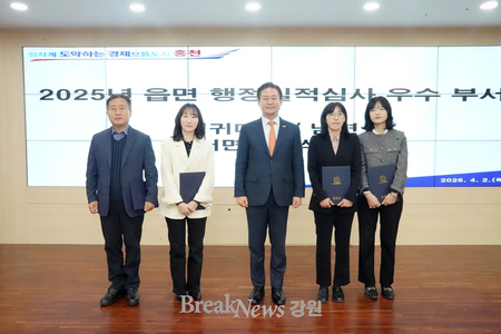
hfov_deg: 63.7
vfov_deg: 45.0
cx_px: 250
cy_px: 167
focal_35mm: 29
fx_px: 404
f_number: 22
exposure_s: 1/125
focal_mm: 29
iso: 25600
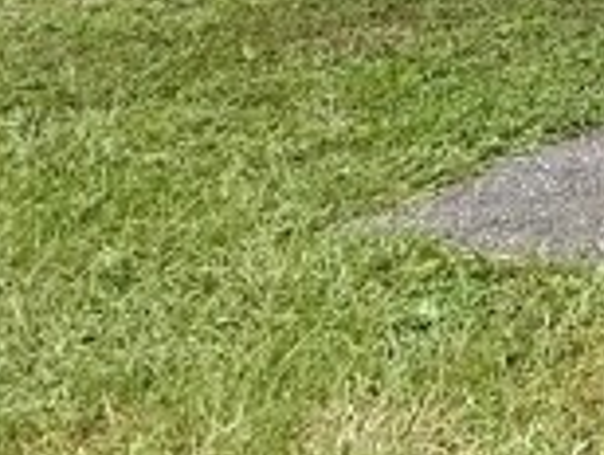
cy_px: -455
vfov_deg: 13.6
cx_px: 1341
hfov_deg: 15.1
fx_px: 1625
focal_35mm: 93
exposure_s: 1/335
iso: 64
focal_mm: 2.22
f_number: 2.2
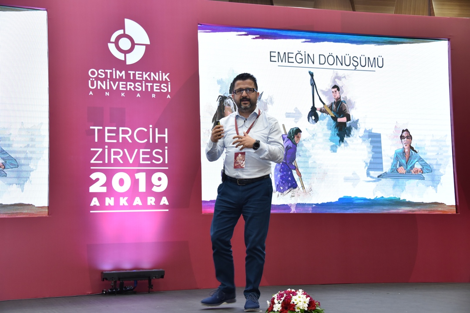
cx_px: 235
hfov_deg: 35.6
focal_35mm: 56
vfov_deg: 24.2
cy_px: 156
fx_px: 731
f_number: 4.5
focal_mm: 56
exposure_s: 1/100
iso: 2000
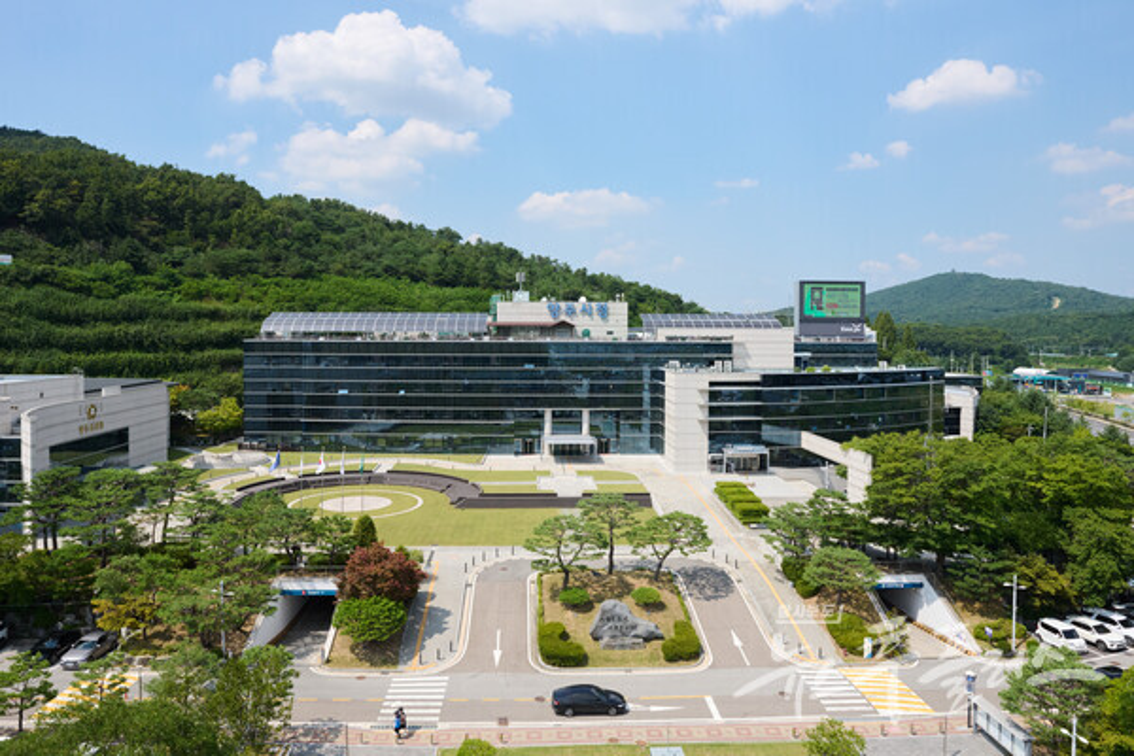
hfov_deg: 73.7
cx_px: 567
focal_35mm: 24
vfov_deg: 53.1
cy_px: 378
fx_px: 756
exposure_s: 1/1000
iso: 1000
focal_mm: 24
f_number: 16
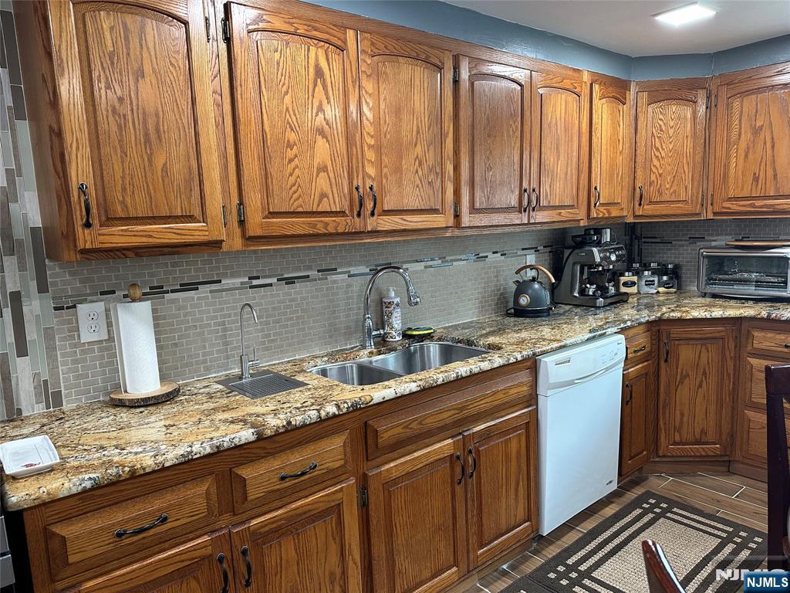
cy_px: 296
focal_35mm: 24
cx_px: 395
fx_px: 548
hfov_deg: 71.6
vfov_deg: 56.8
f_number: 1.78
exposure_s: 1/60
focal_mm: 6.86
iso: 250
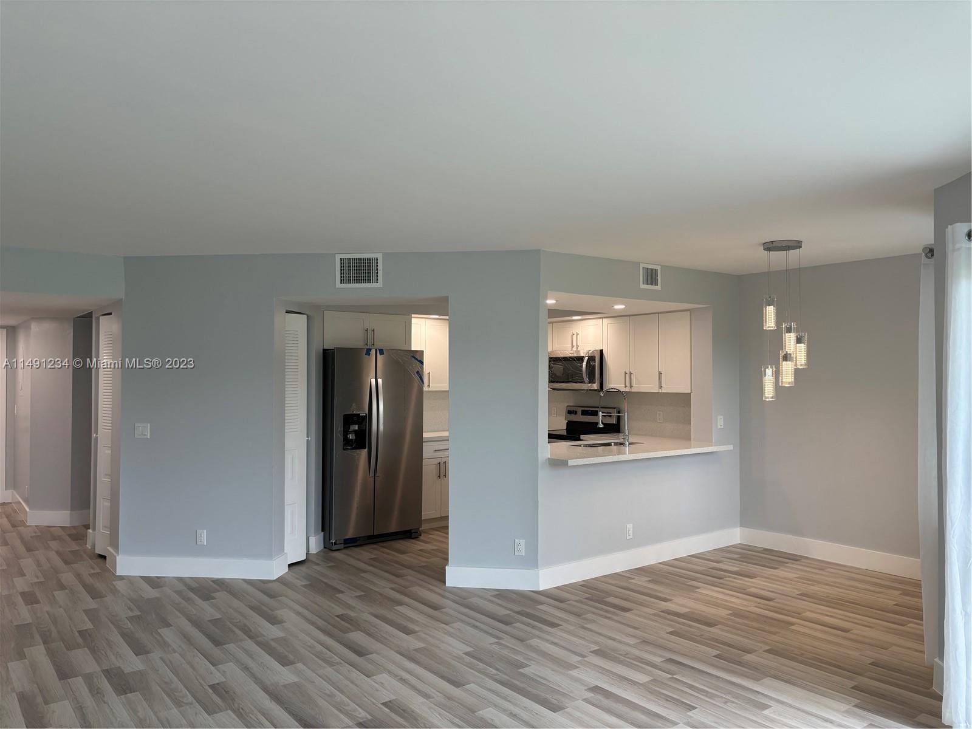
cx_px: 486
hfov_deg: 67.3
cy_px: 364
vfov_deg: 53.1
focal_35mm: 26
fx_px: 730
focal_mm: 5.96
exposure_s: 1/120
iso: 64
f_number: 1.6
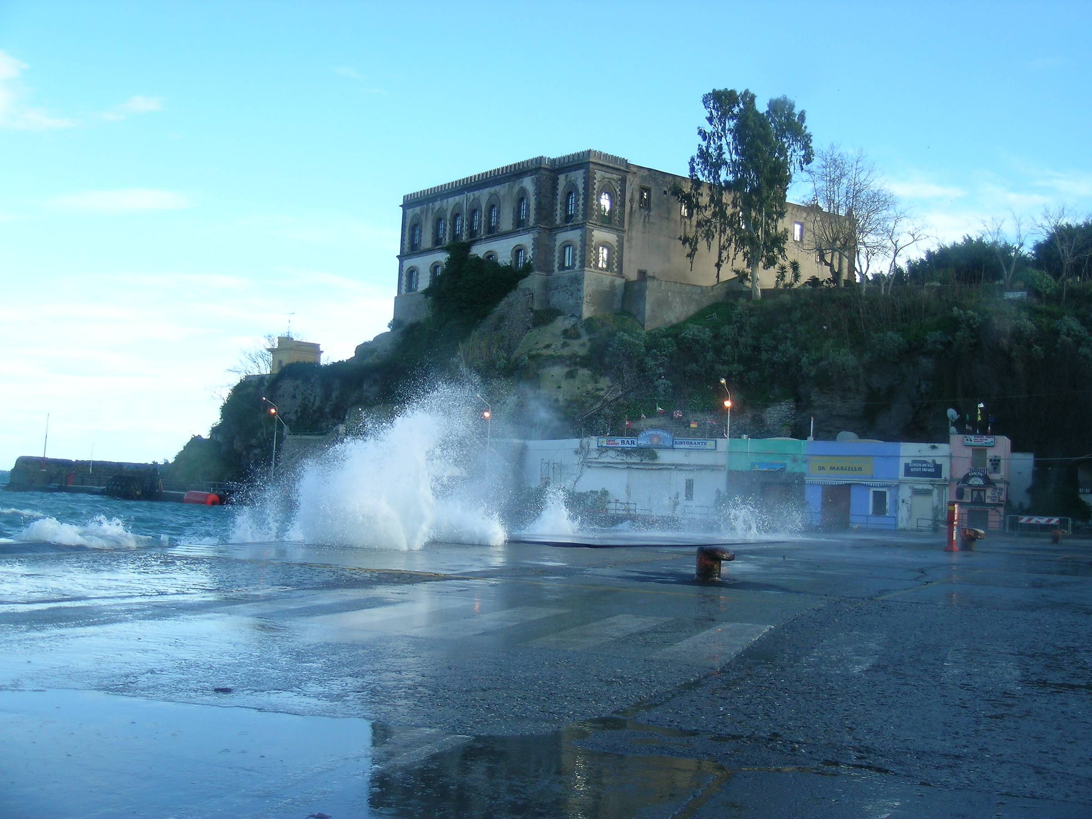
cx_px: 546
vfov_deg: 34.3
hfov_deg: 44.8
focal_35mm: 42
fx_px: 1325
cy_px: 410
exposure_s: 1/312
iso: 50
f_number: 3.2
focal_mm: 8.7
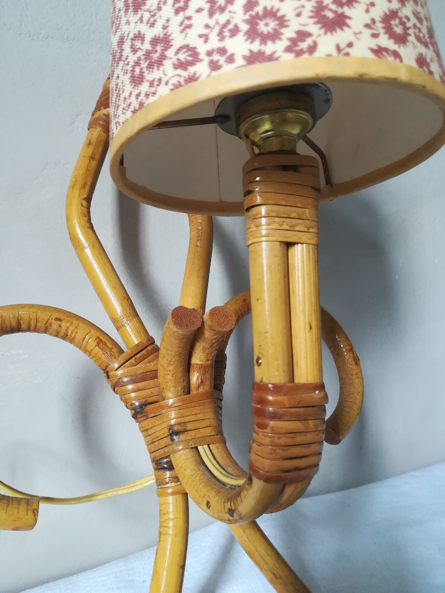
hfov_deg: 53.1
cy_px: 296
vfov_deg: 67.3
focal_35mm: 26
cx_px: 222
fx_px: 446
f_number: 2.2
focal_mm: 3.83
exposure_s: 1/33.3
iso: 250
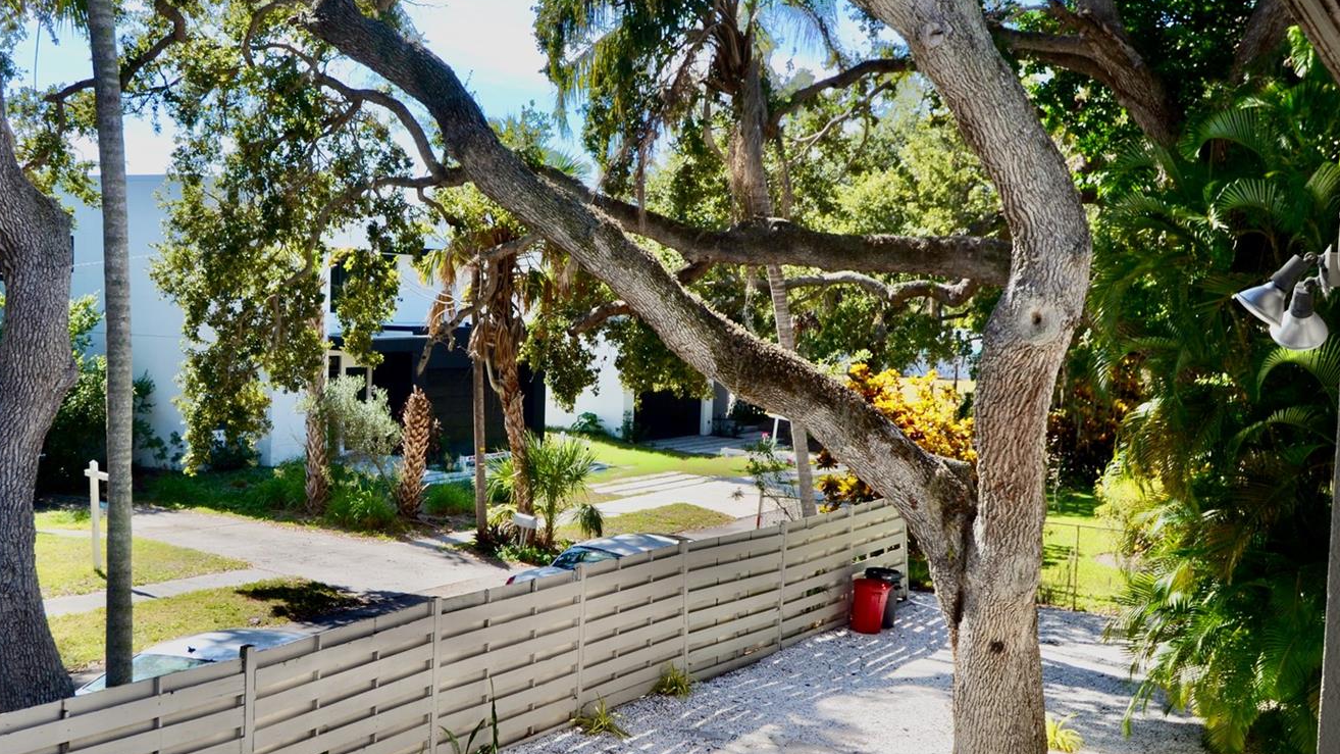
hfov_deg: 48.4
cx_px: 655
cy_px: 417
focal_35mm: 42
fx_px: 1492
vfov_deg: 28.3
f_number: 8
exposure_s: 1/250
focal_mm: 22
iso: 160
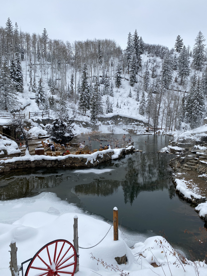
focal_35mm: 26
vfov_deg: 67.3
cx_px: 104
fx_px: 207
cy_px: 138
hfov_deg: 53.1
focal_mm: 4.25
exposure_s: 1/4608
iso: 32
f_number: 1.8
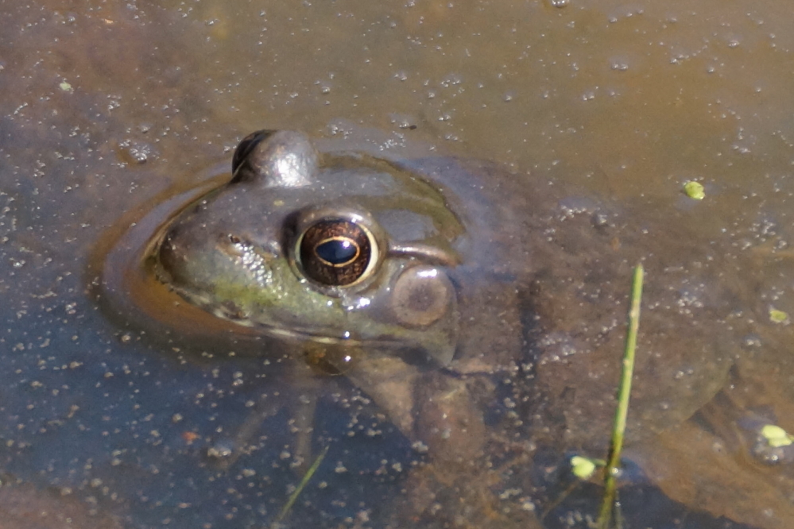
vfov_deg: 2.6
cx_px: 397
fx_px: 11578
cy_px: 264
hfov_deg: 3.9
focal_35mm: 525
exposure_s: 1/400
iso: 800
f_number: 6.3
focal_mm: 250
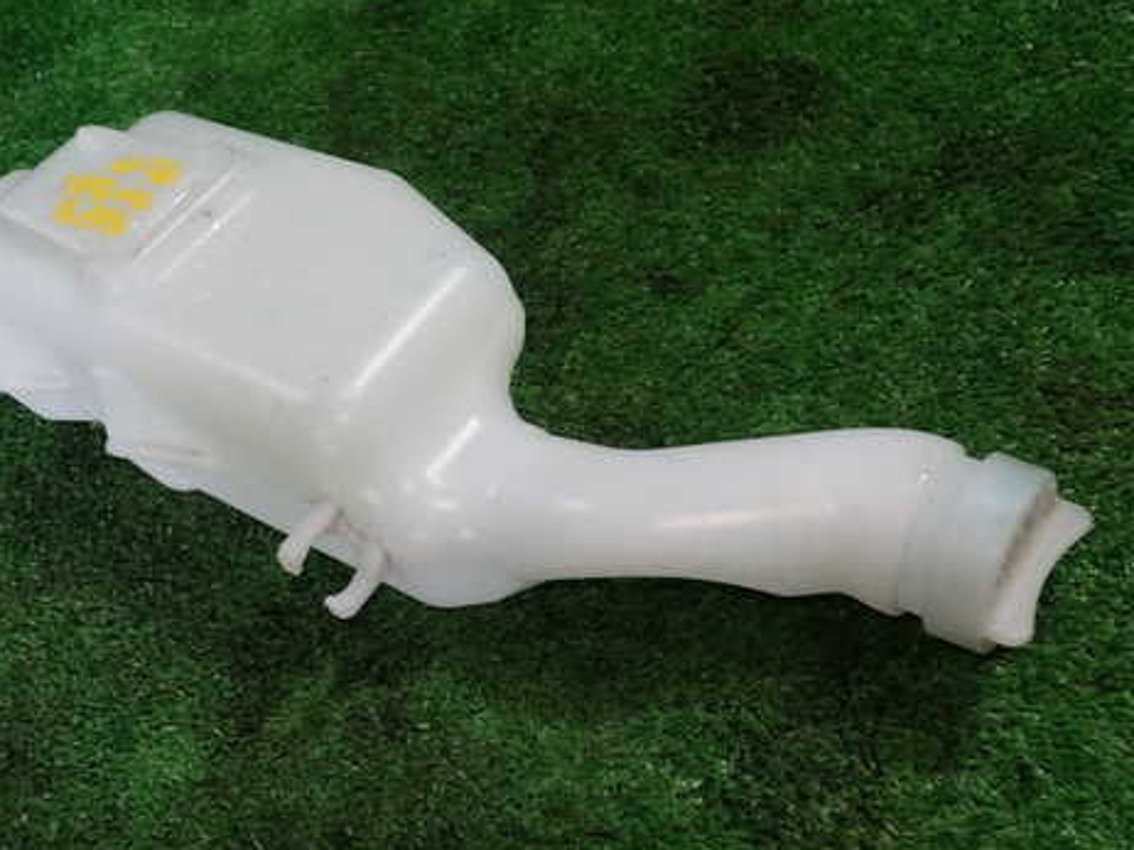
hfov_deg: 47.8
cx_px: 496
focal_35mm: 39
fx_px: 1277
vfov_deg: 36.8
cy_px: 408
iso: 160
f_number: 2.3
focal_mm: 5.4
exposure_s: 1/60
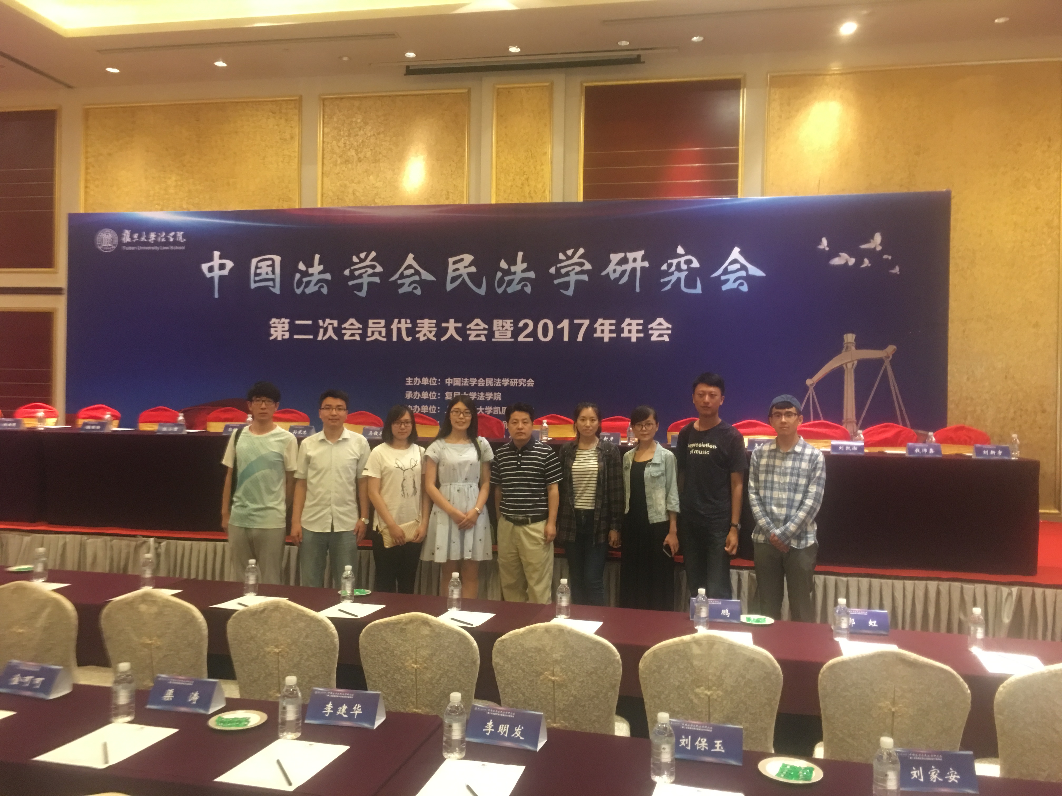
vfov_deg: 48.2
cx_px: 531
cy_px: 398
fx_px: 890
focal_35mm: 29
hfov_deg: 61.7
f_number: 2.2
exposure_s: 1/8
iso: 100
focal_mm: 4.15
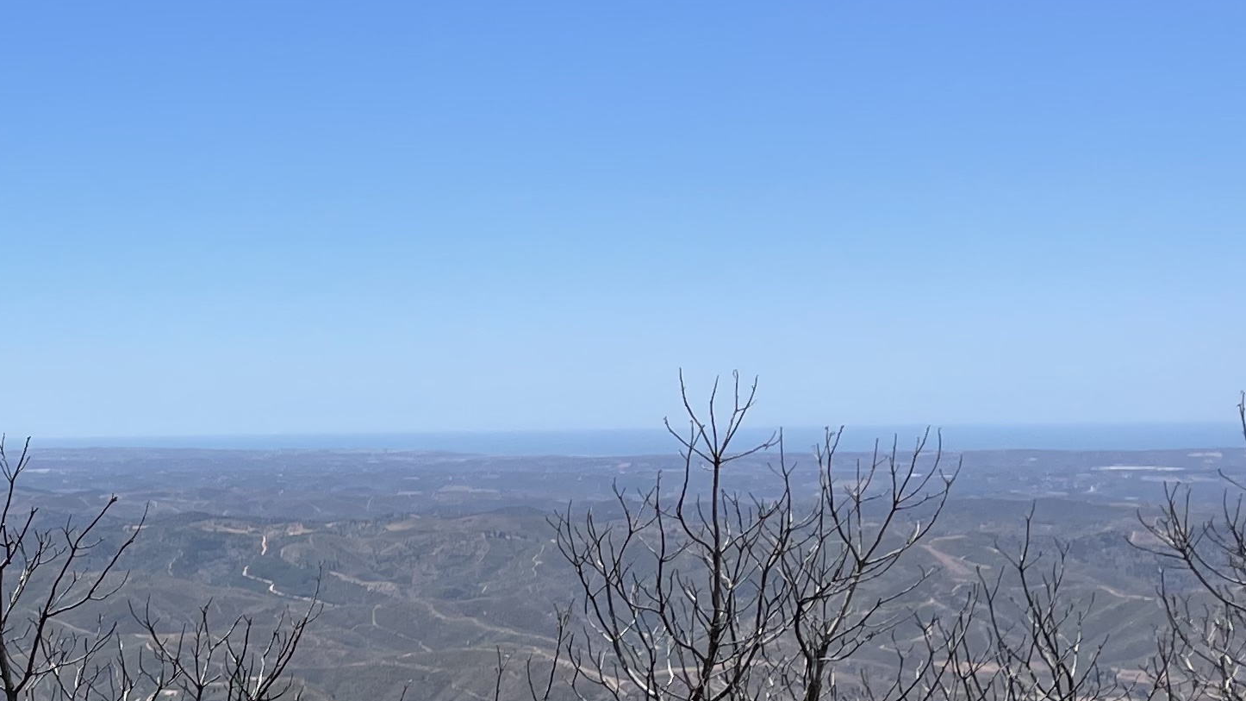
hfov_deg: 24.0
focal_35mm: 79
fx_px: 2610
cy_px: 493
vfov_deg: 15.2
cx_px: -323
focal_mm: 4.2
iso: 32
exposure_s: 1/3125
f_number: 1.6
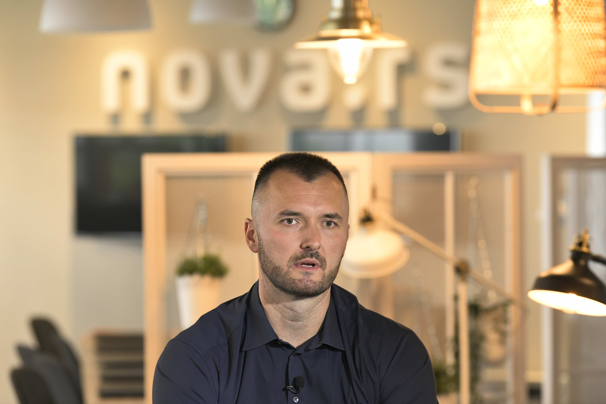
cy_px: 202
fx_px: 2777
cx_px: 303
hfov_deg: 12.5
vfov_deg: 8.3
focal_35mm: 165
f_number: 4.5
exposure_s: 1/125
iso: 2500
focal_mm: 165
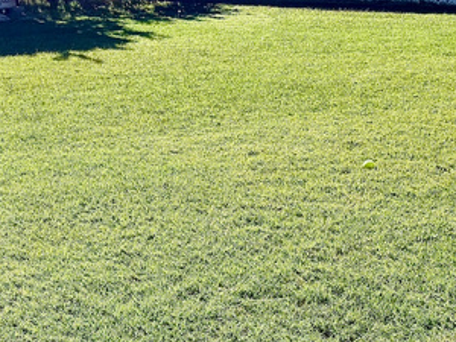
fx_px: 1080
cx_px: 78
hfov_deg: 23.4
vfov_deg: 17.8
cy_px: 73
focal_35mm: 82
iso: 80
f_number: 1.78
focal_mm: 6.76
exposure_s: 1/6711
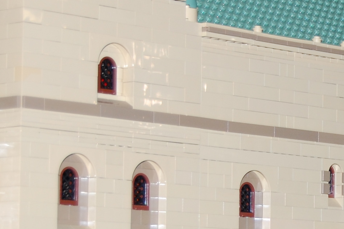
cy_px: 220
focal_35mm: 191
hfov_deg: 10.6
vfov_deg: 7.2
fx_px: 1823
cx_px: 395
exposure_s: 1/60
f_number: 5
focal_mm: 40
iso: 400
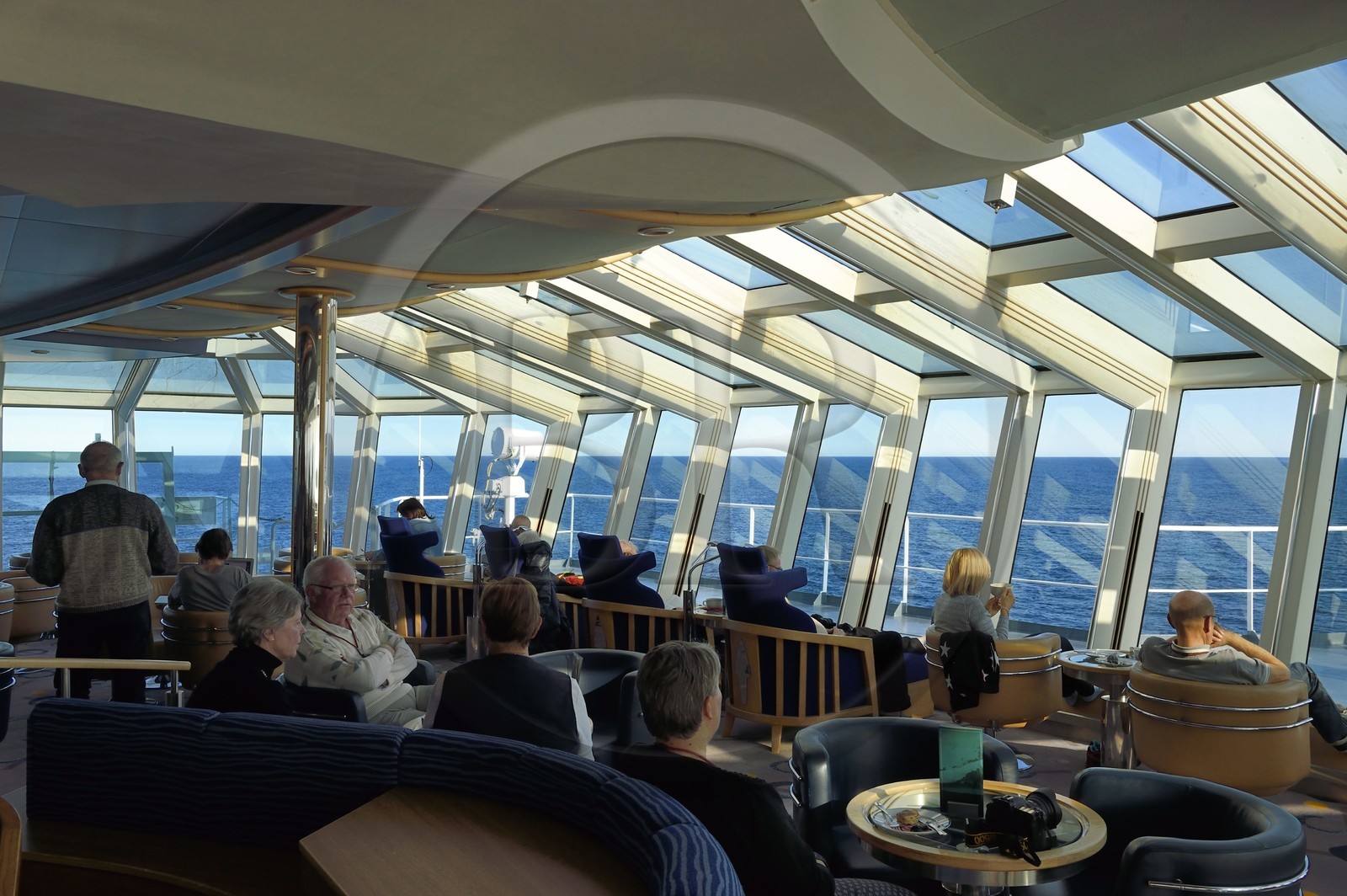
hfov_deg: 63.7
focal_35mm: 29
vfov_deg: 44.9
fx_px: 1084
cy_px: 448
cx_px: 674
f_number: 13
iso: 400
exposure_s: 1/250
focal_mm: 29
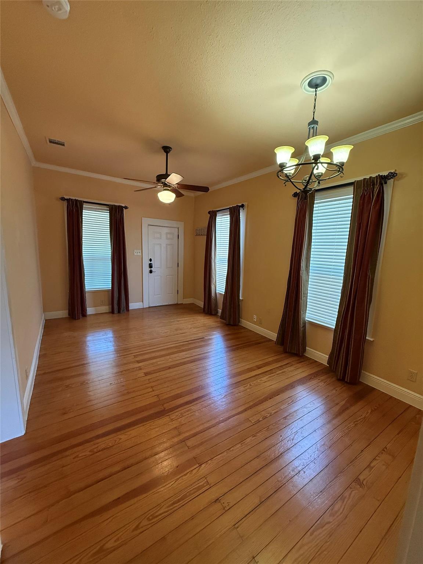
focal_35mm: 14
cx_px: 212
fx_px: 228
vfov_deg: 102.1
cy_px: 282
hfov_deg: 85.7
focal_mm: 2.22
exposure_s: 1/120
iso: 640
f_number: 2.2
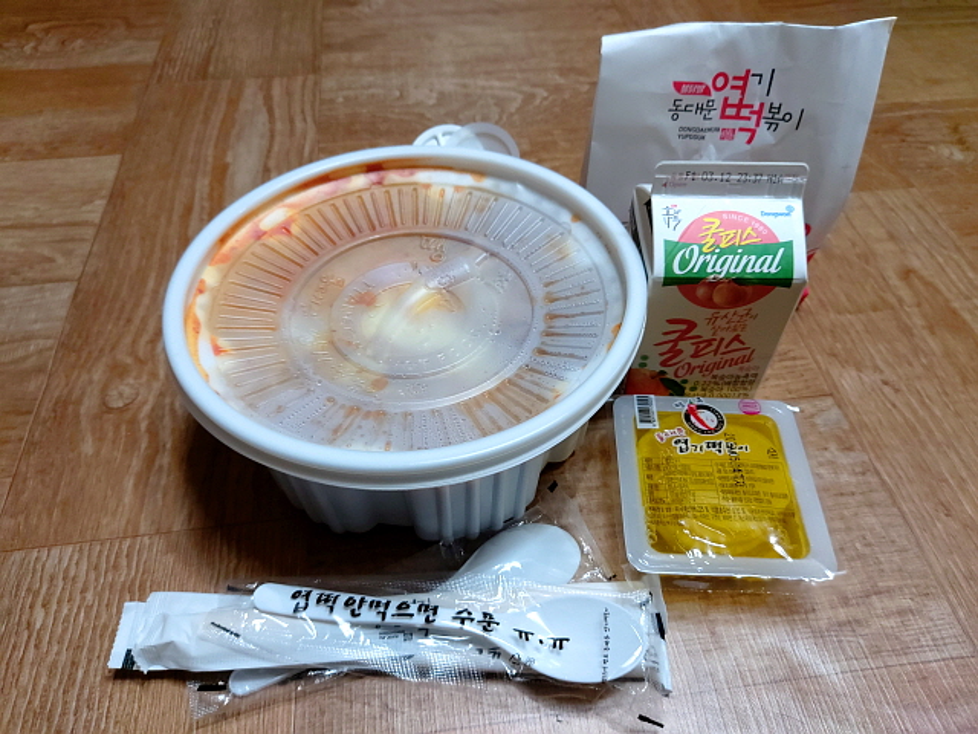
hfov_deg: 69.4
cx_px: 489
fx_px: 706
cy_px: 367
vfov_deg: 54.9
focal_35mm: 25
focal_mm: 4.58
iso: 200
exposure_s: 1/60
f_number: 2
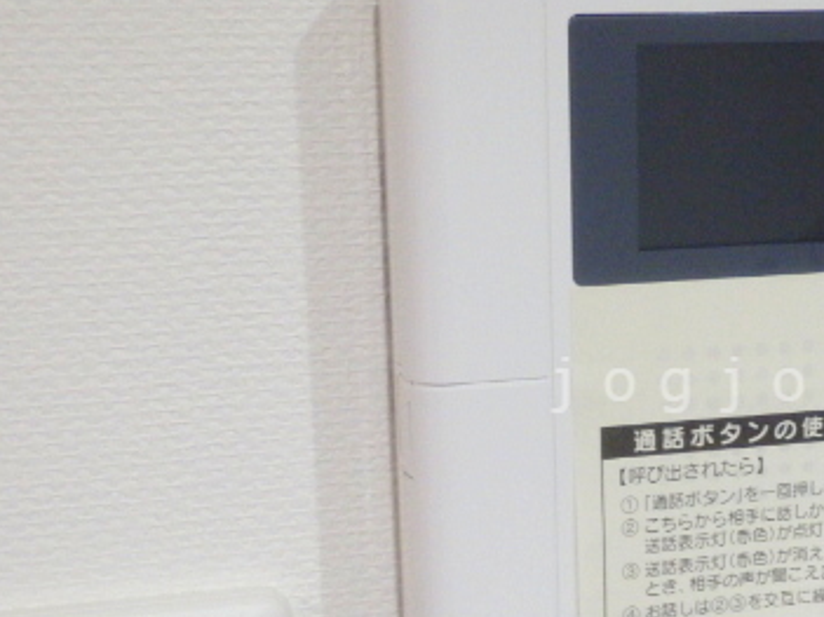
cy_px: 385
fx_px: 2213
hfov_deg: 20.7
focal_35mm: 93
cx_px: 711
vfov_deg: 15.9
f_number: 4.4
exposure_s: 1/40
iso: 400
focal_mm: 9.1
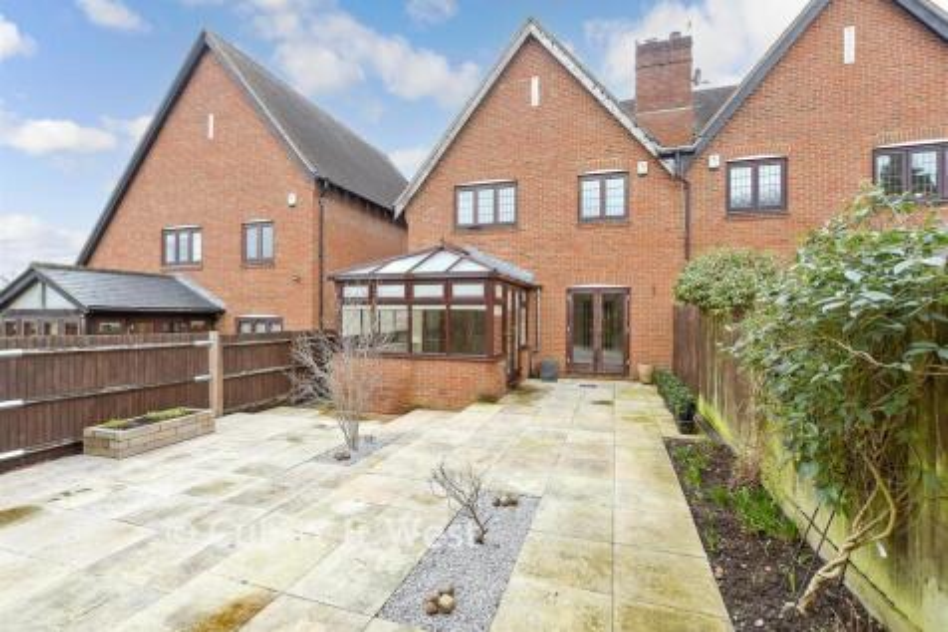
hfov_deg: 96.8
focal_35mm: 16
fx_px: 421
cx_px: 474
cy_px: 316
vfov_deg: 73.7
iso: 160
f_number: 8
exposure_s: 1/15
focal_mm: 11
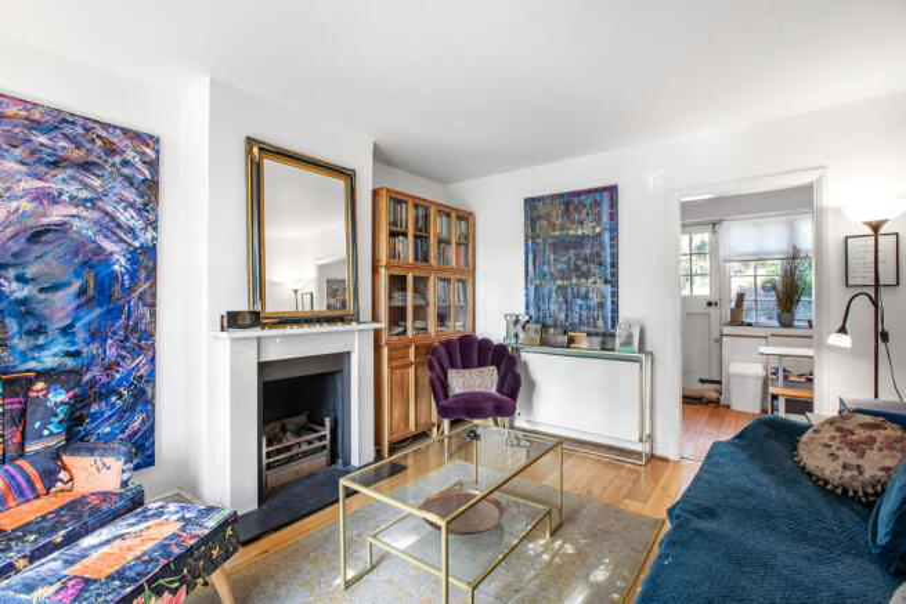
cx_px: 453
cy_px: 302
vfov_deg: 73.8
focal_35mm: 16
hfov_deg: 96.7
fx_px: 403
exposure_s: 1/8
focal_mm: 16
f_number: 8
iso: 320
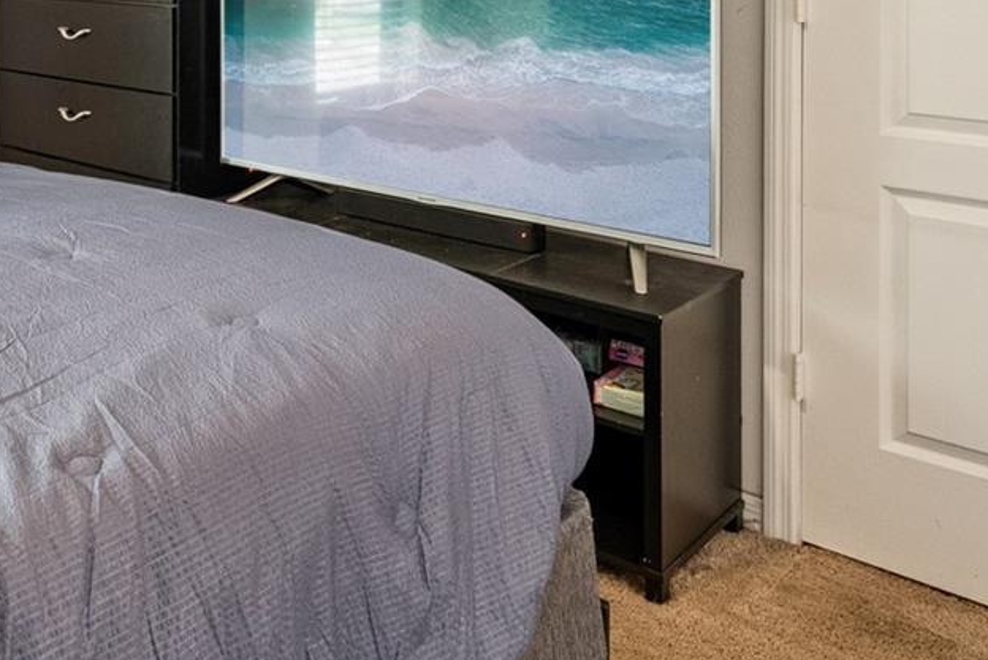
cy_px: -95
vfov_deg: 29.0
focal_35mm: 41
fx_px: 1126
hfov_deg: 43.7
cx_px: 119
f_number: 8
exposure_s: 1/50
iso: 2000
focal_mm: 16
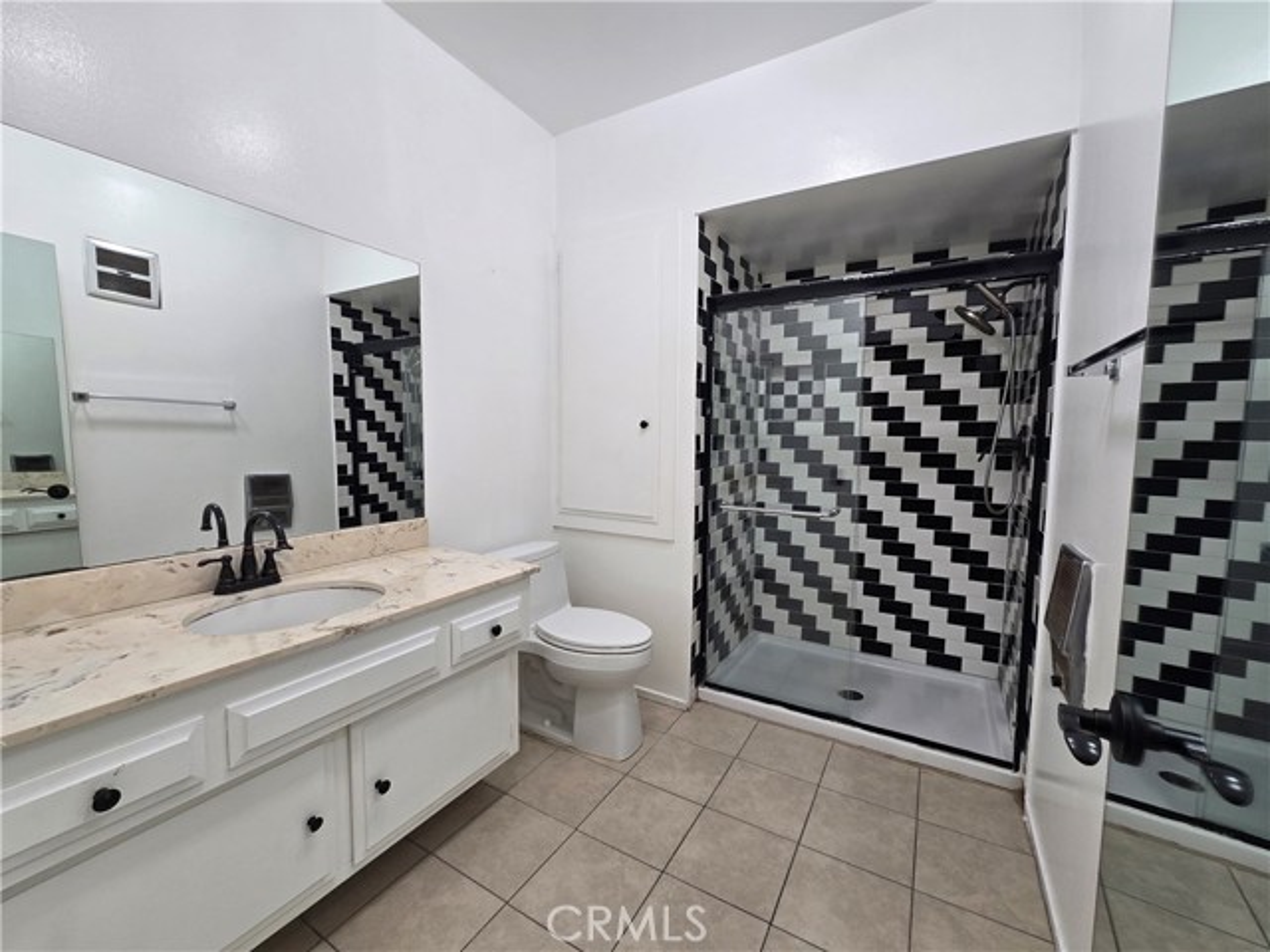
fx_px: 477
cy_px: 476
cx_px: 635
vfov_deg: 89.9
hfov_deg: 106.2
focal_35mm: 13
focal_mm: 2.2
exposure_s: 1/60
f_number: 2.2
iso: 50
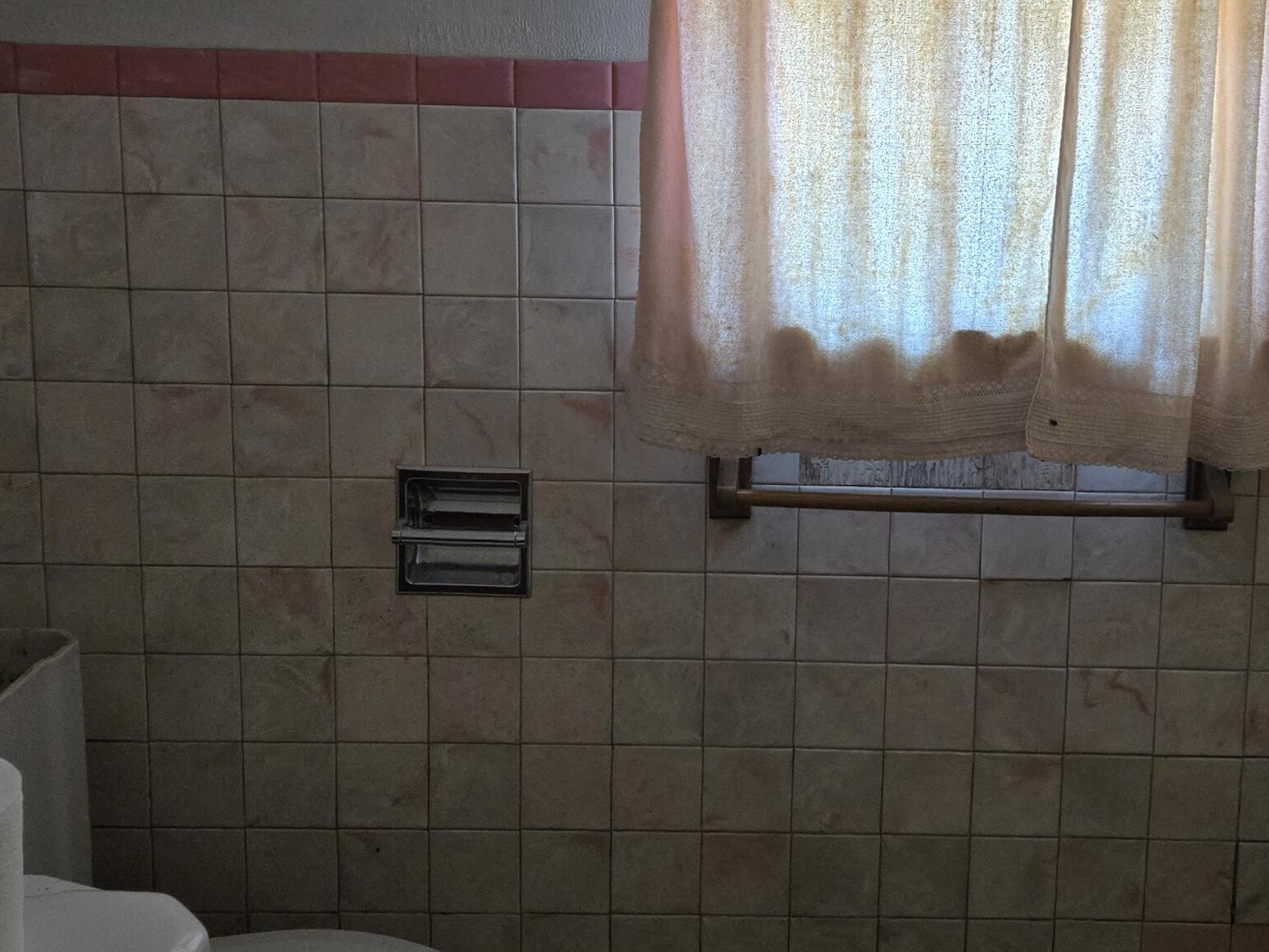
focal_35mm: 45
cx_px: 889
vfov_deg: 31.9
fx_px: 1650
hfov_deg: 41.3
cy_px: 299
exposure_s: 1/120
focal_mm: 5.4
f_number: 1.8
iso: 800
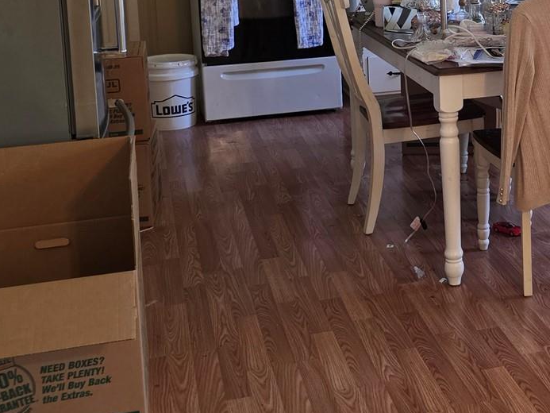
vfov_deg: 21.0
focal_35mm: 68
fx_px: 1081
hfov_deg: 27.6
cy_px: 10
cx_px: 487
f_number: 1.7
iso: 125
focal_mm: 6.25
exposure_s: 1/60
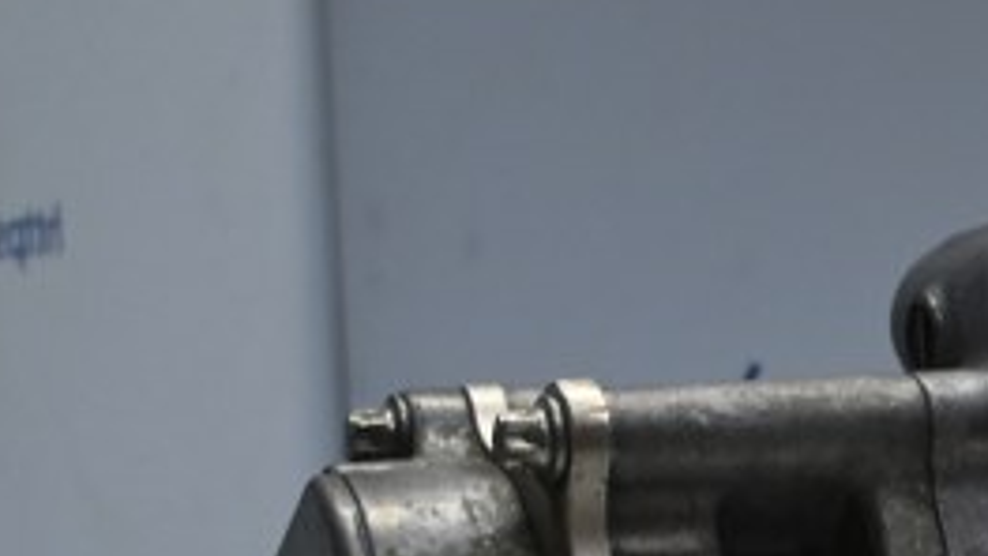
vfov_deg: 9.9
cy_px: 719
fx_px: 3133
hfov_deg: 16.5
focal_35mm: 120
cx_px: 1431
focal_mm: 25
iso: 800
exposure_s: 1/125
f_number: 4.2
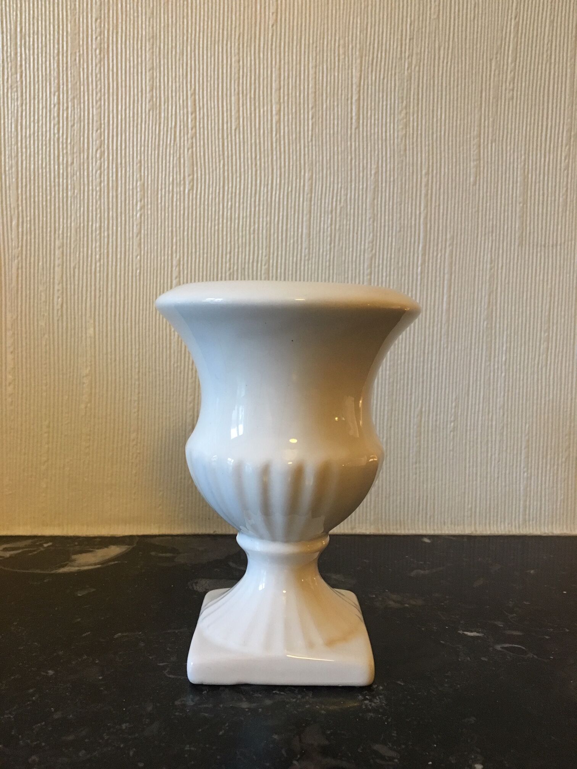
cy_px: 384
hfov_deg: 48.2
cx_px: 288
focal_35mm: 29
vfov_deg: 61.7
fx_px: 645
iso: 200
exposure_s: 1/20
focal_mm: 4.15
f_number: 2.2
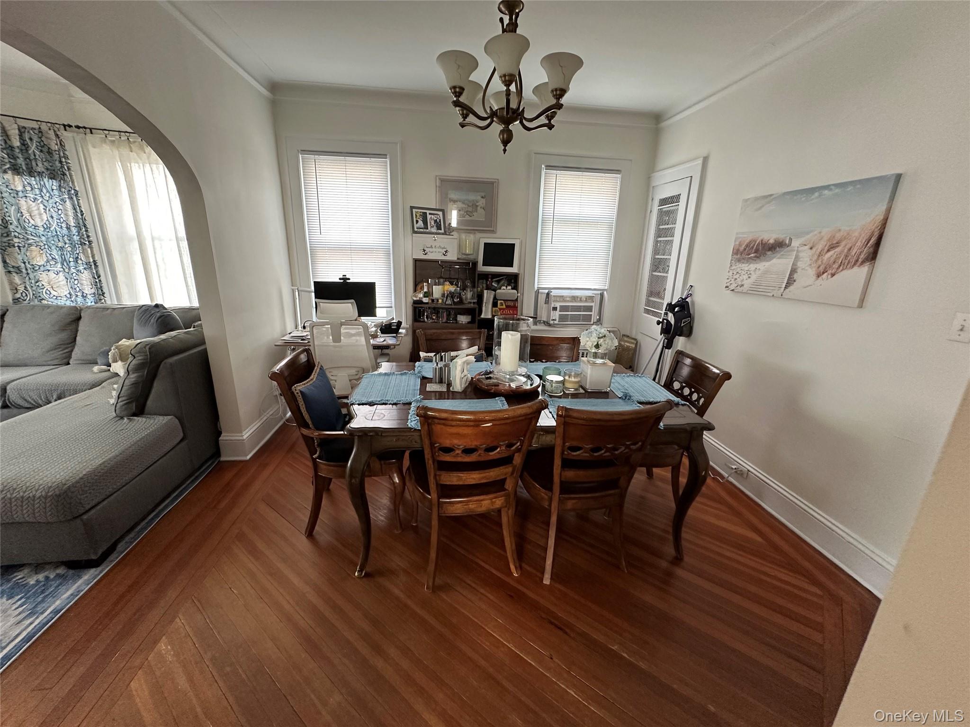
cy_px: 364
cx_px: 485
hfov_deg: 102.1
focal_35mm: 14
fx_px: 392
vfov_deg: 85.7
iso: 320
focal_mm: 2.22
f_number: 2.2
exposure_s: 1/79
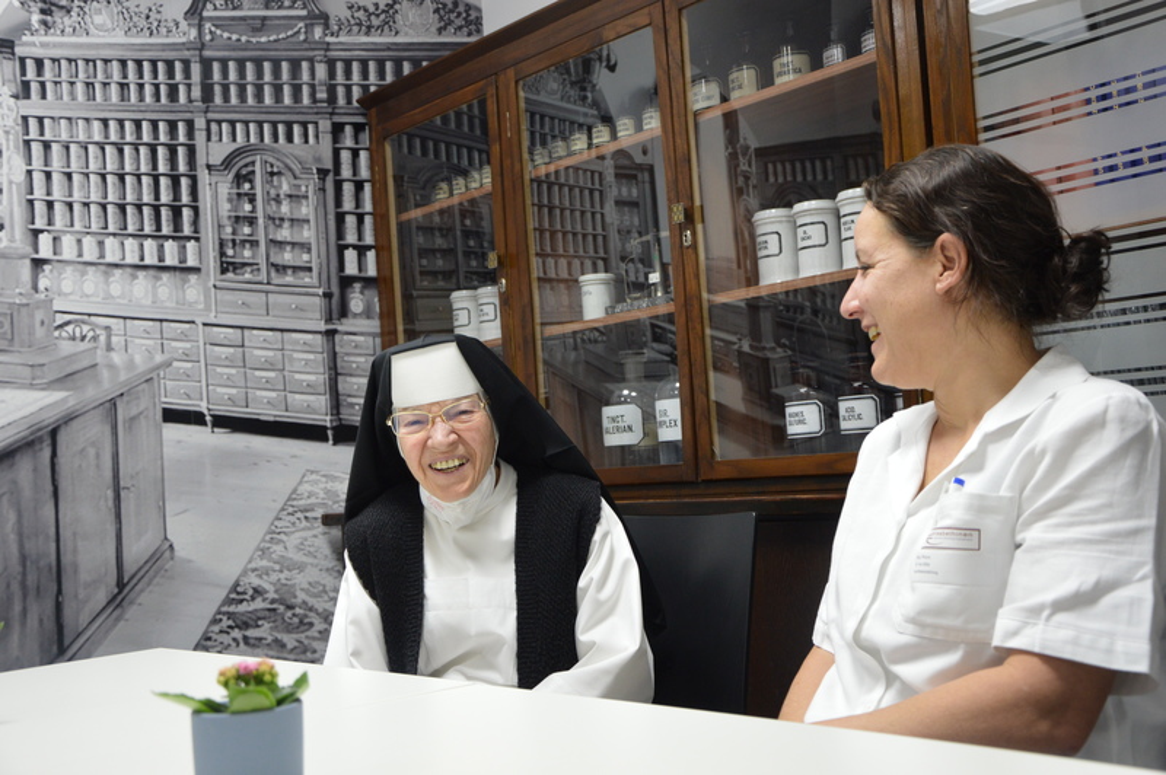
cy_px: 388
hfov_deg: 46.4
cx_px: 583
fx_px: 1359
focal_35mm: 42
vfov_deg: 31.8
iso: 800
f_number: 4
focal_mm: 28
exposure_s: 1/50
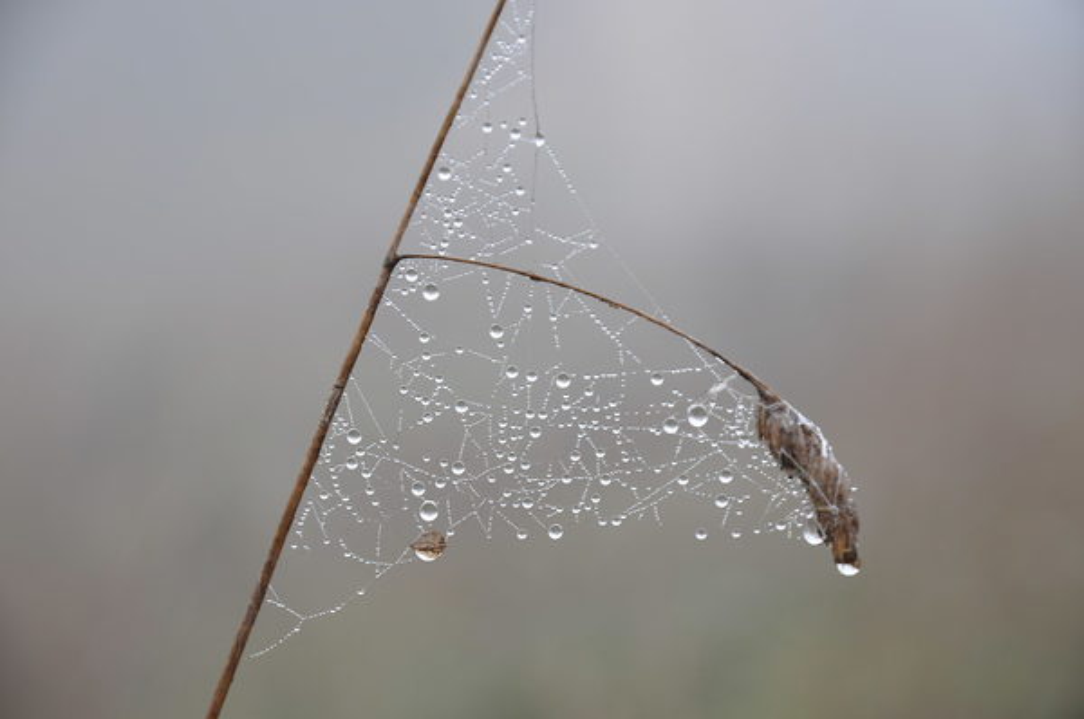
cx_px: 542
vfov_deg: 10.7
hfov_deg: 16.1
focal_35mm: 128
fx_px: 3833
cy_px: 360
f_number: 5.6
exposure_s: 1/60
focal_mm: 85
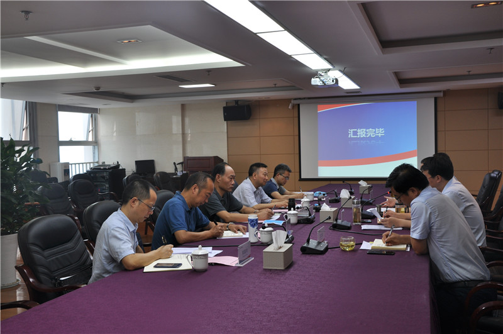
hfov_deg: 49.6
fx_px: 544
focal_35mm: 39
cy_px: 167
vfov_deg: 34.1
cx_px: 252
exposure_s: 1/30
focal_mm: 26
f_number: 5.6
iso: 200
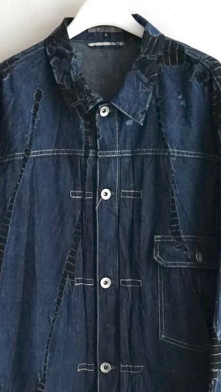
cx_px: 97
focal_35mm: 150
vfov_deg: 14.3
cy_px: 267
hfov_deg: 8.1
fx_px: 1563
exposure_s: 1/160
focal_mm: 58
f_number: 5
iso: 2000
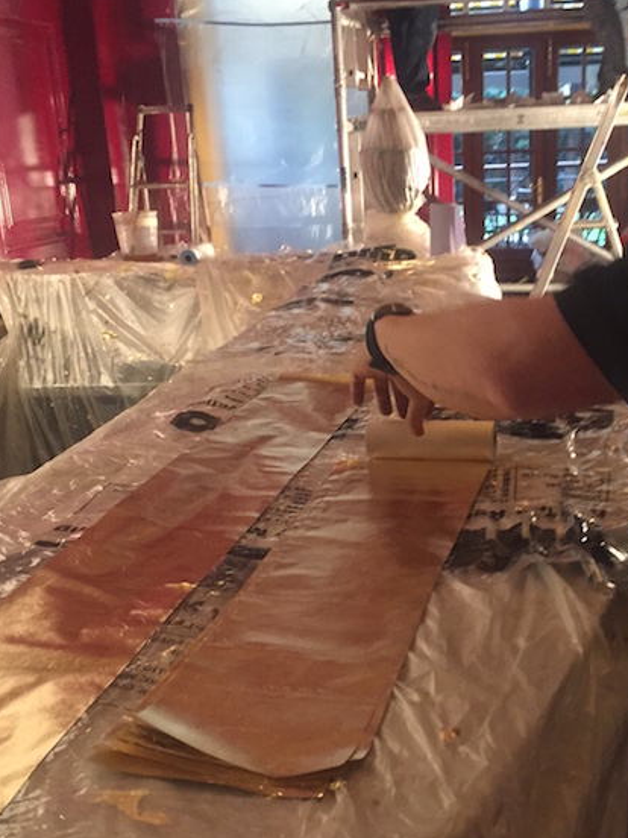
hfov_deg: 34.2
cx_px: 378
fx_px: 1016
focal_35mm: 42
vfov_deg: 44.6
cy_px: 492
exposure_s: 1/30
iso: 250
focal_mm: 4.15
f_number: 2.2
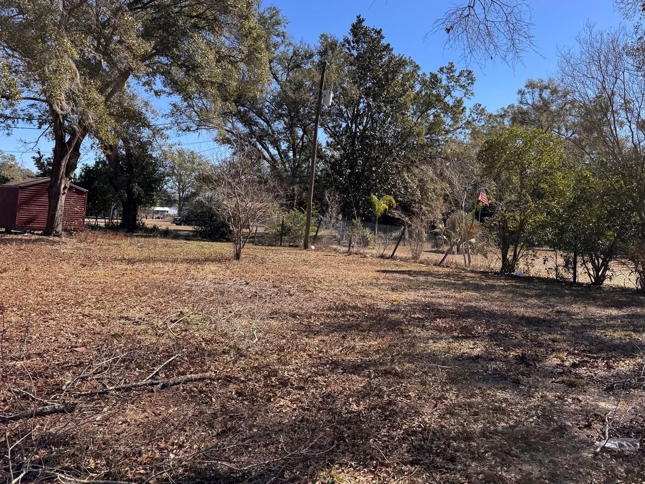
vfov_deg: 47.9
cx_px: 385
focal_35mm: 29
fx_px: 540
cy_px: 193
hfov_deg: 61.2
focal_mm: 6.76
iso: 80
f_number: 1.78
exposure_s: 1/2710
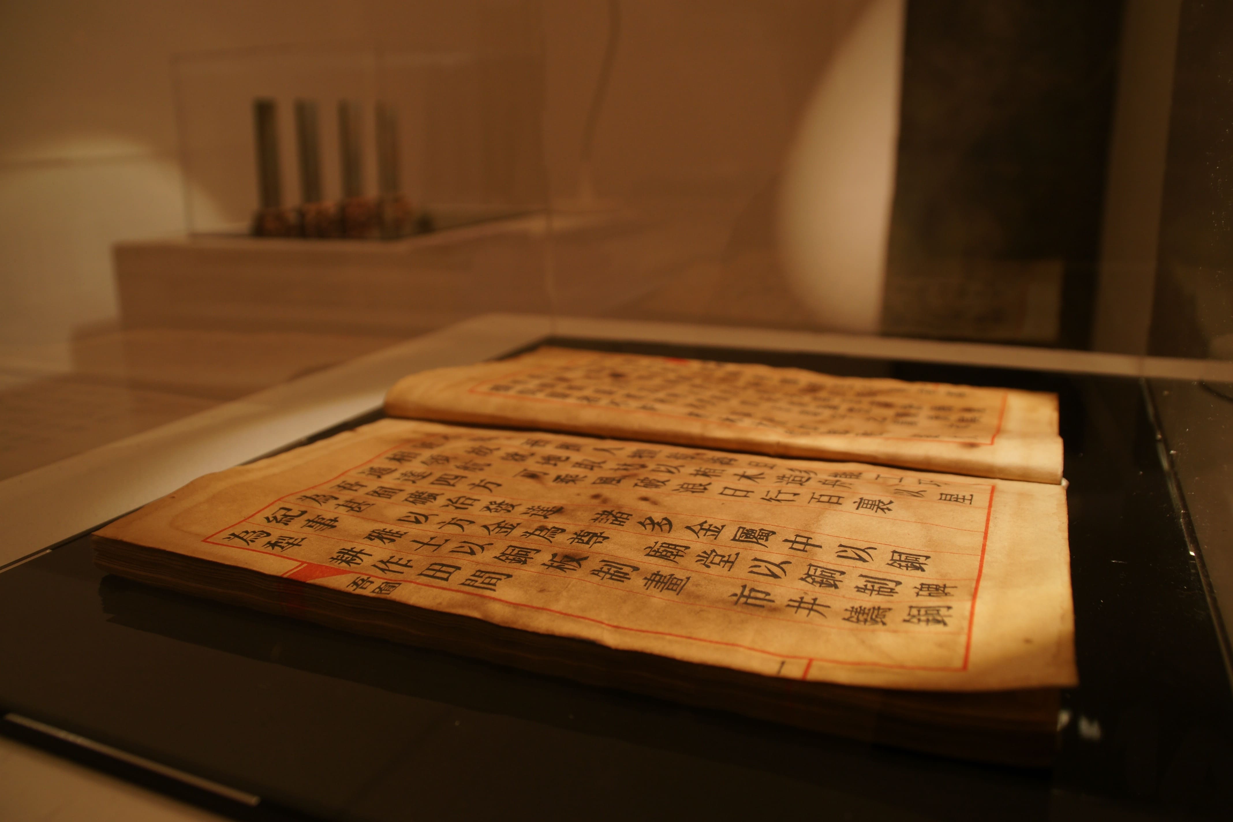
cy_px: 411
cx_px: 616
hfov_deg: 67.4
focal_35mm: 27
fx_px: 925
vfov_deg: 47.9
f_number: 4.5
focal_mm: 18
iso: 200
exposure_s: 1/40
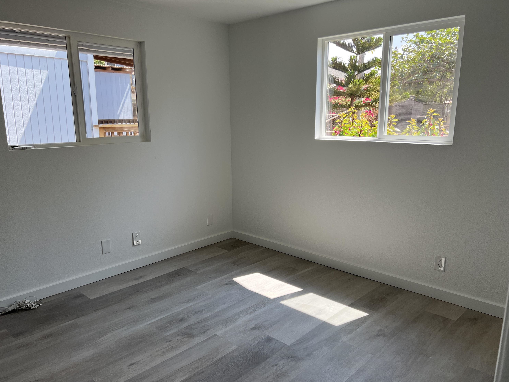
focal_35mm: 27
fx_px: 397
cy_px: 197
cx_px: 250
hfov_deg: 65.3
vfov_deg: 51.4
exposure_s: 1/405
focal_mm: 5.7
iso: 50
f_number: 1.5
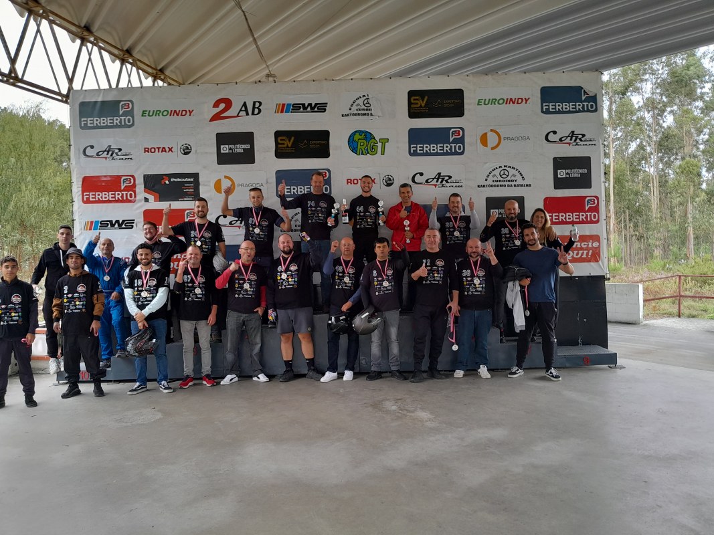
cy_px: 268
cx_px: 357
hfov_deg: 67.3
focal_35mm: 26
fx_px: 536
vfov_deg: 53.1
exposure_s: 1/60
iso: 50
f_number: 1.8
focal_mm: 3.98
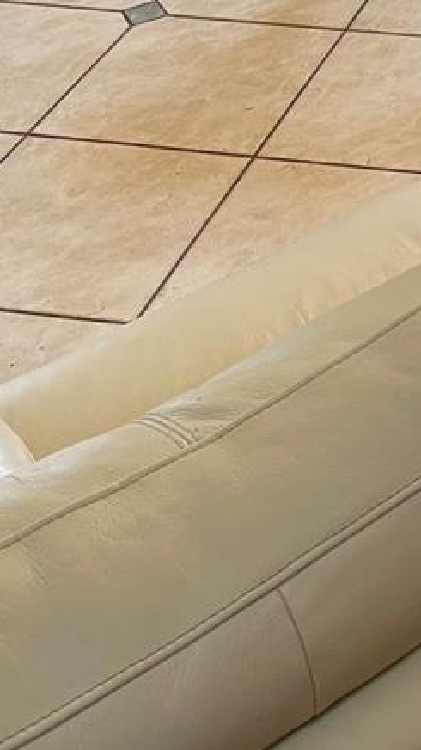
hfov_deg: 14.2
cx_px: 686
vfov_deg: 24.7
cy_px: -141
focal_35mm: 78
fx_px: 1549
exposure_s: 1/60
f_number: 1.6
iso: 80
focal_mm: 5.1
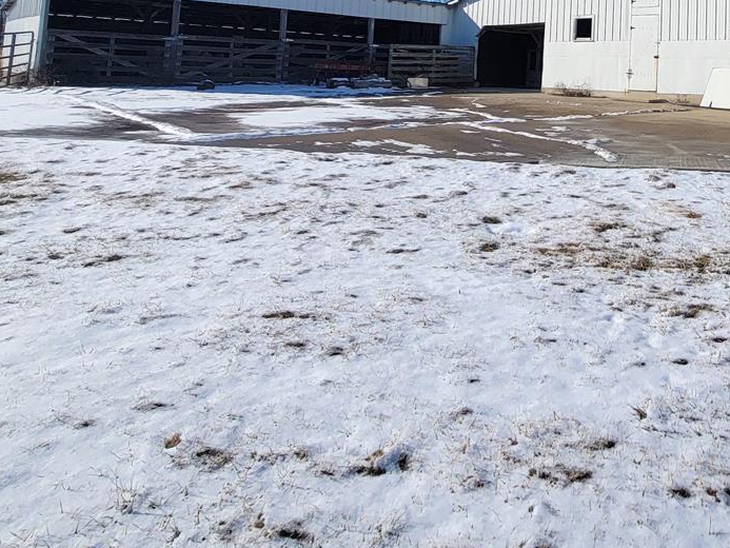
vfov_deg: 41.2
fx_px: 633
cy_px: 7
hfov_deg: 55.6
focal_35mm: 30
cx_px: 586
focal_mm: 2.2
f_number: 2.2
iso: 50
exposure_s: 1/2296
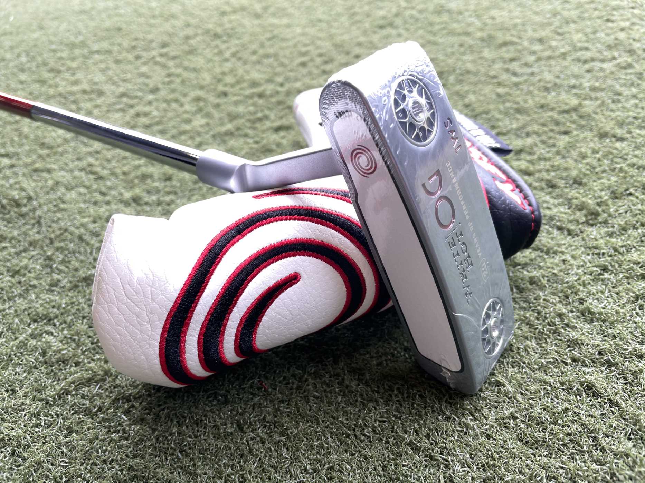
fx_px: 484
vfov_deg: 53.1
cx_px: 322
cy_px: 242
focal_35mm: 26
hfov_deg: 67.3
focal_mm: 4.2
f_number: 1.6
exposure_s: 1/121
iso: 32
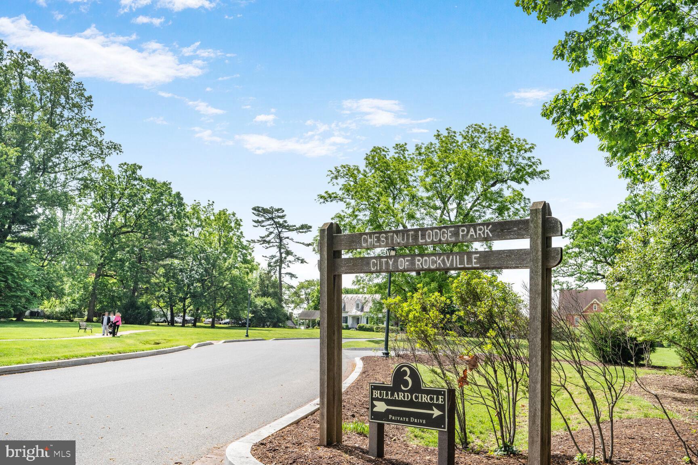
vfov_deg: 43.6
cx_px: 349
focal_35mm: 30
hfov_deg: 61.9
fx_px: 582
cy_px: 232
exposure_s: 1/640
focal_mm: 30
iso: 200
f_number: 9
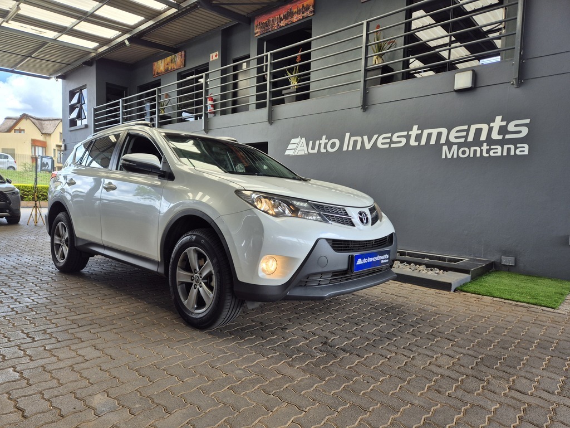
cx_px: 285
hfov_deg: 73.9
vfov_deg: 58.9
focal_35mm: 23
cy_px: 214
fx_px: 379
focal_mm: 5.4
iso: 25
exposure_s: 1/227
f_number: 1.8
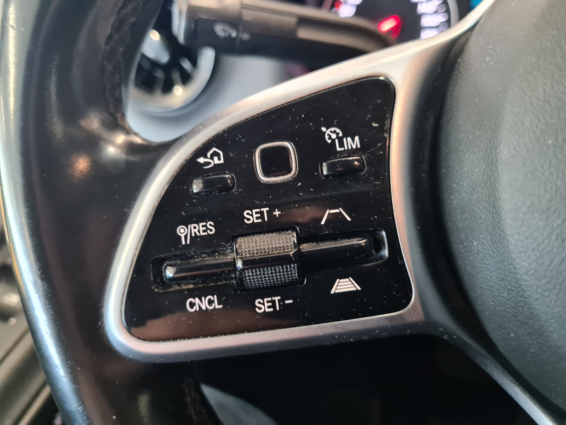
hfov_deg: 67.3
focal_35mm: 26
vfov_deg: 53.1
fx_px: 425
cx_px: 283
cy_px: 212
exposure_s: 1/25
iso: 800
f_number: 1.8
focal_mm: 5.4
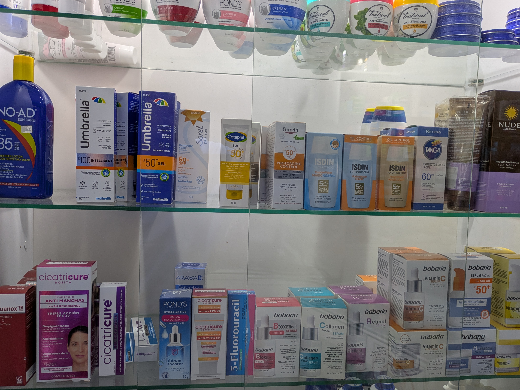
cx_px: 261
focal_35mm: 29
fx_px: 436
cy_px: 198
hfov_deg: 61.7
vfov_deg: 48.2
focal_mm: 5.43
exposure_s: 1/120
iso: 58
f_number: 1.89
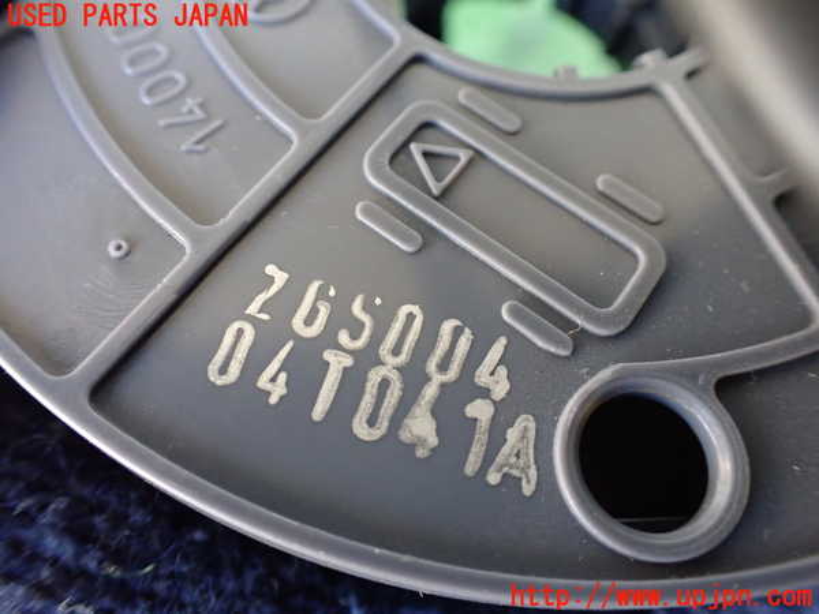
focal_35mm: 30
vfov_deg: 46.8
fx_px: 710
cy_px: 307
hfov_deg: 60.0
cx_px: 410
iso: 800
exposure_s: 1/125
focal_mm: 5.4
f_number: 2.3
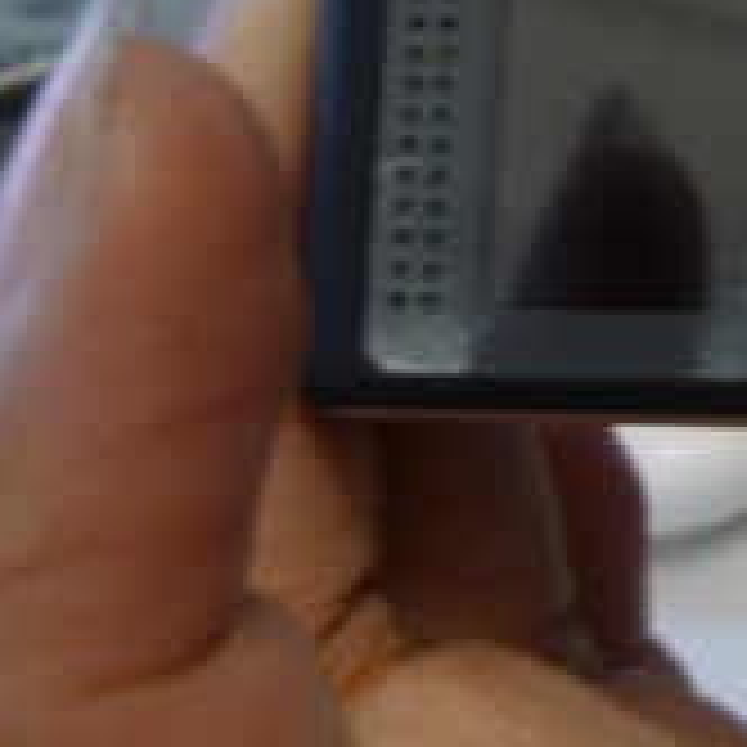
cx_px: 1431
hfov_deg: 16.3
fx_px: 2075
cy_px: -9
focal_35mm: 85
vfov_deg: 19.8
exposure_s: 1/8
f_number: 3.1
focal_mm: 4.5
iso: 100
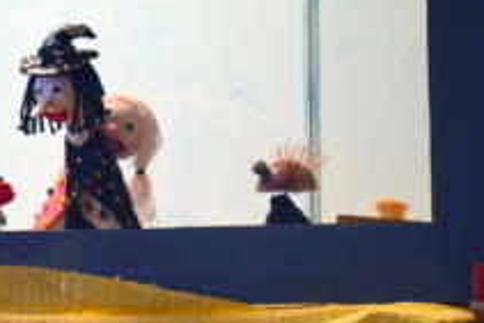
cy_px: 153
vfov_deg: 6.5
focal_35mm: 213
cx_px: 161
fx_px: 2866
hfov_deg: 9.6
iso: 1600
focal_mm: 60
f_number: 5
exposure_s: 1/100
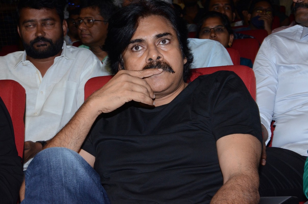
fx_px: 794
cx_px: 154
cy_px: 102
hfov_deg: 22.0
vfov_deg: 14.6
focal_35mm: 93
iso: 1250
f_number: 14
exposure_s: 1/125
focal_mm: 62
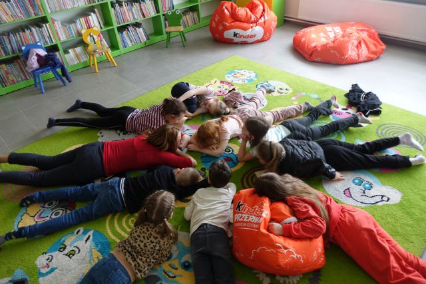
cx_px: 213
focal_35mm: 24
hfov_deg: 73.7
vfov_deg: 53.2
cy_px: 142
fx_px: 284
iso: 250
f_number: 2.8
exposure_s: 1/30
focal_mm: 8.8
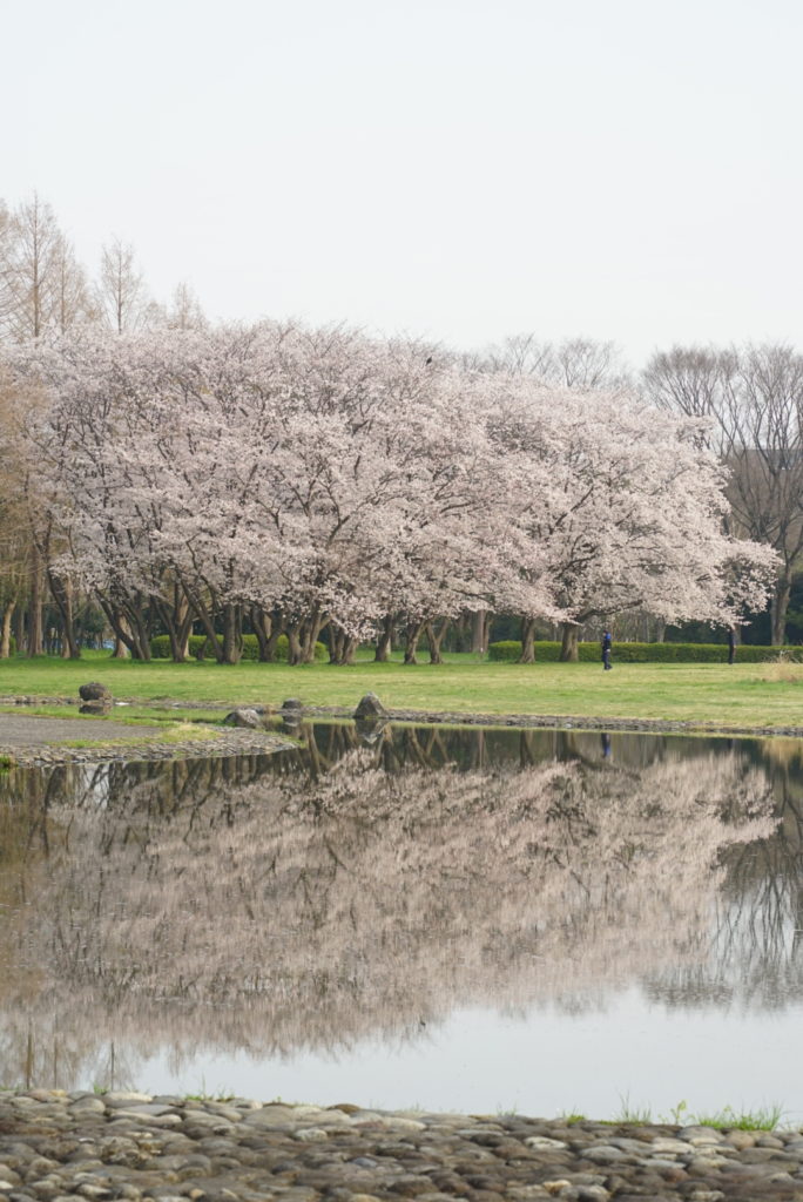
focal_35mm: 127
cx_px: 402
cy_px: 601
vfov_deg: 16.1
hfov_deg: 10.8
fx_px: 4243
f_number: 11
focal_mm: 127
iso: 400
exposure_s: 1/160
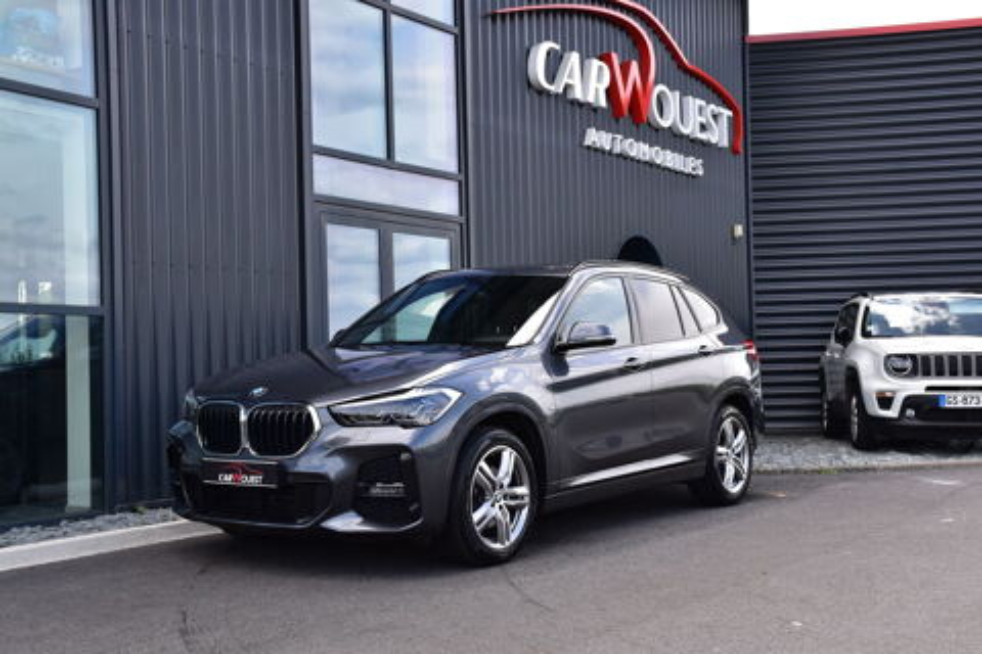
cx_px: 491
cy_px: 327
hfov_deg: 47.9
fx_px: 1105
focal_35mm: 40
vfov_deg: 33.0
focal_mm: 27
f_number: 10
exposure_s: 1/200
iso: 400
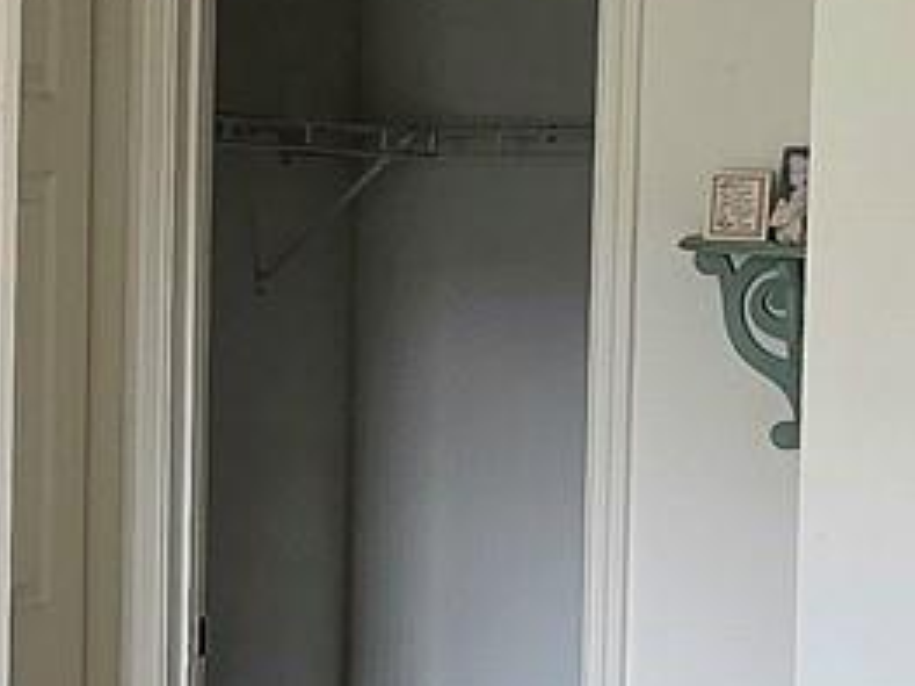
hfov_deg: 13.8
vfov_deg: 10.6
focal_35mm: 140
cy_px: 421
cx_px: -83
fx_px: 3699
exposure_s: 1/120
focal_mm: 6.3
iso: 200
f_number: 1.7
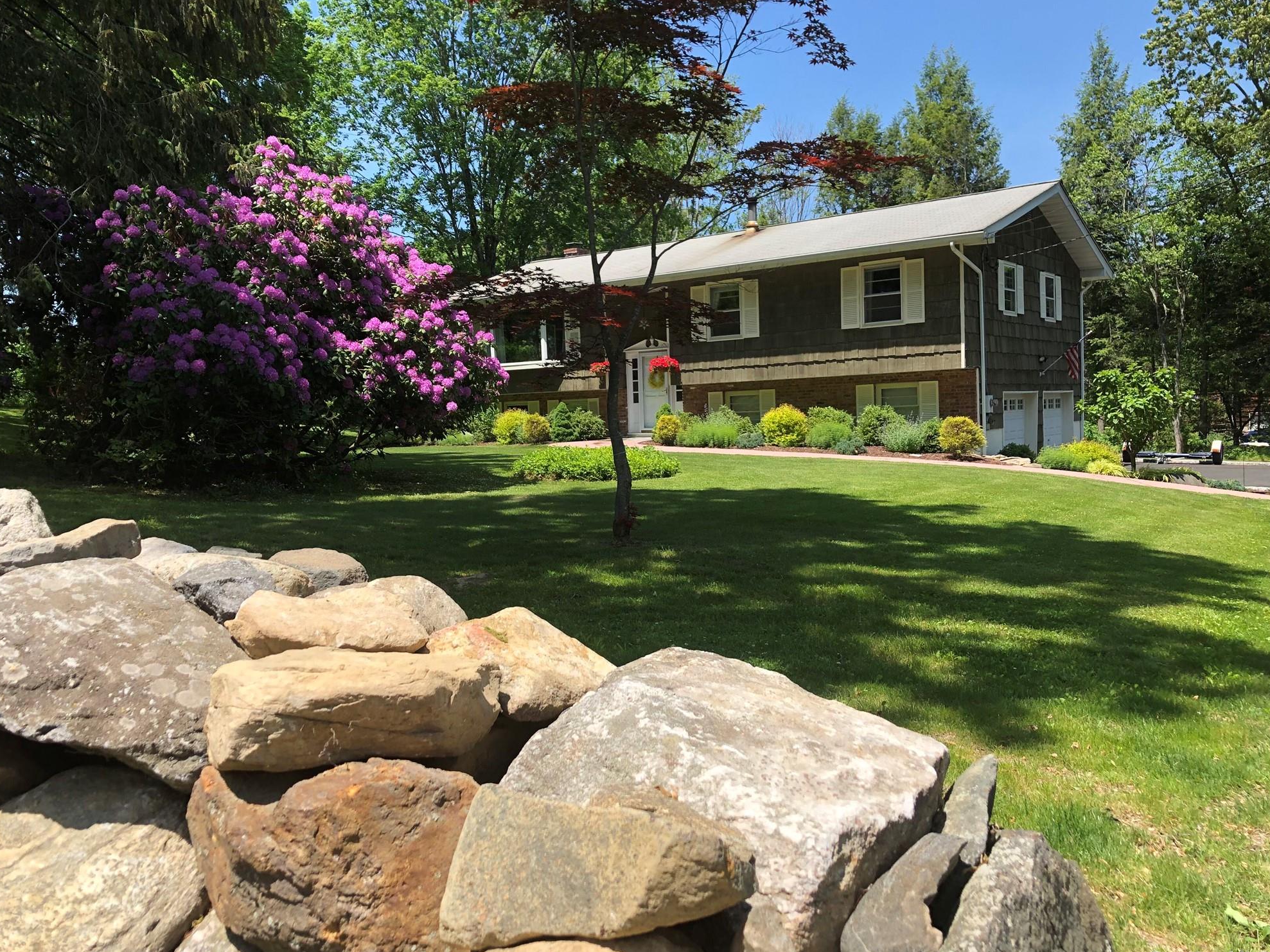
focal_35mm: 29
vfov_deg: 48.2
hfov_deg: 61.7
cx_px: 621
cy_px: 481
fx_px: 1064
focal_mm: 3.99
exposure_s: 1/1185
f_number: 1.8
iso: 20
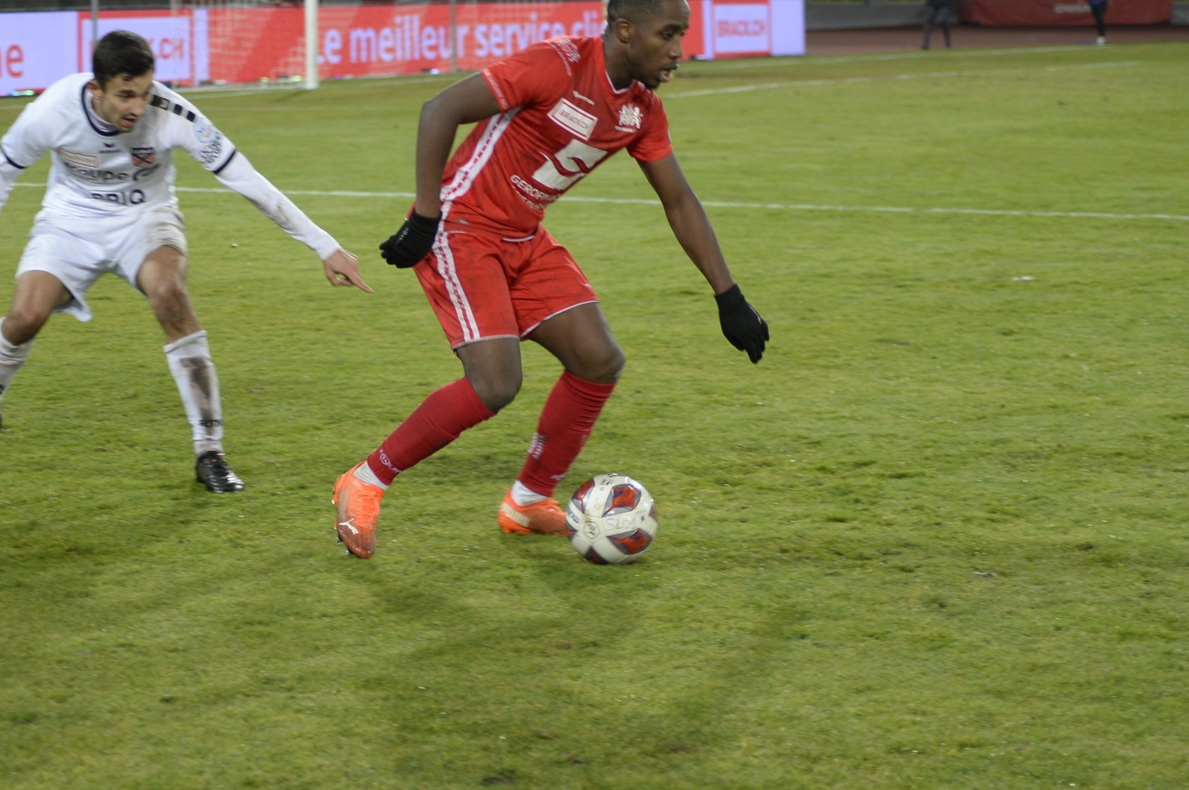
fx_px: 3431
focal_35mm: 104
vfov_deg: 13.1
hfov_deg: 19.6
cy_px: 360
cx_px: 468
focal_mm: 75
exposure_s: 1/250
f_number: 4
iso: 1250
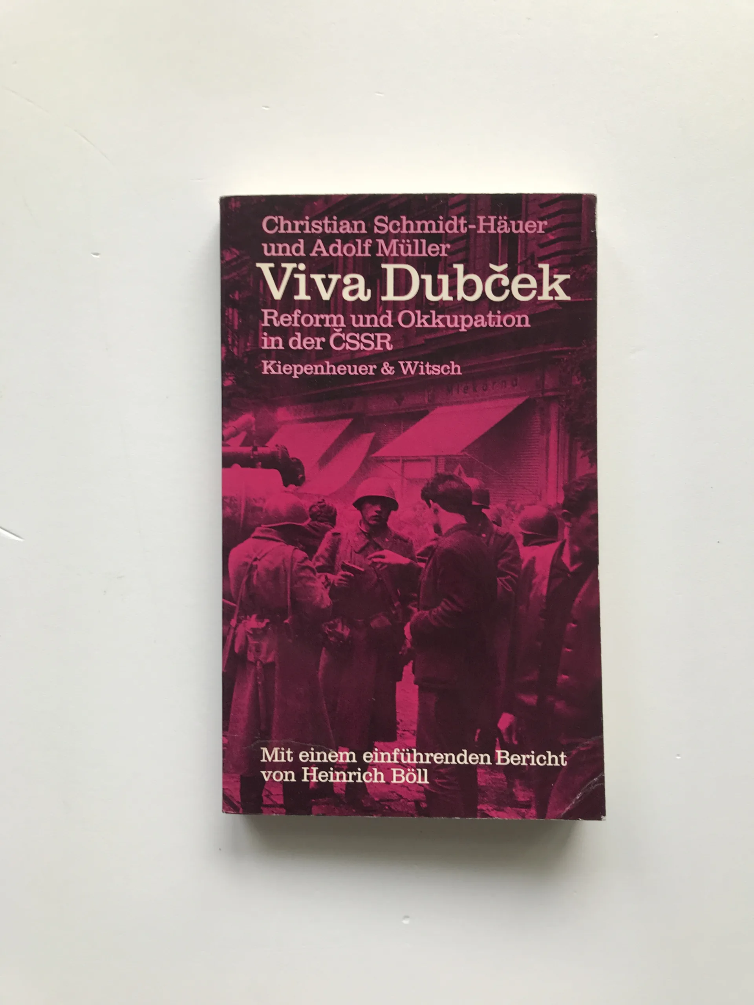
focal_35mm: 28
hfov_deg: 49.7
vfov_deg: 63.4
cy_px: 502
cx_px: 377
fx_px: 813
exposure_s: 1/50
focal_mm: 3.99
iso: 32
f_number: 1.8
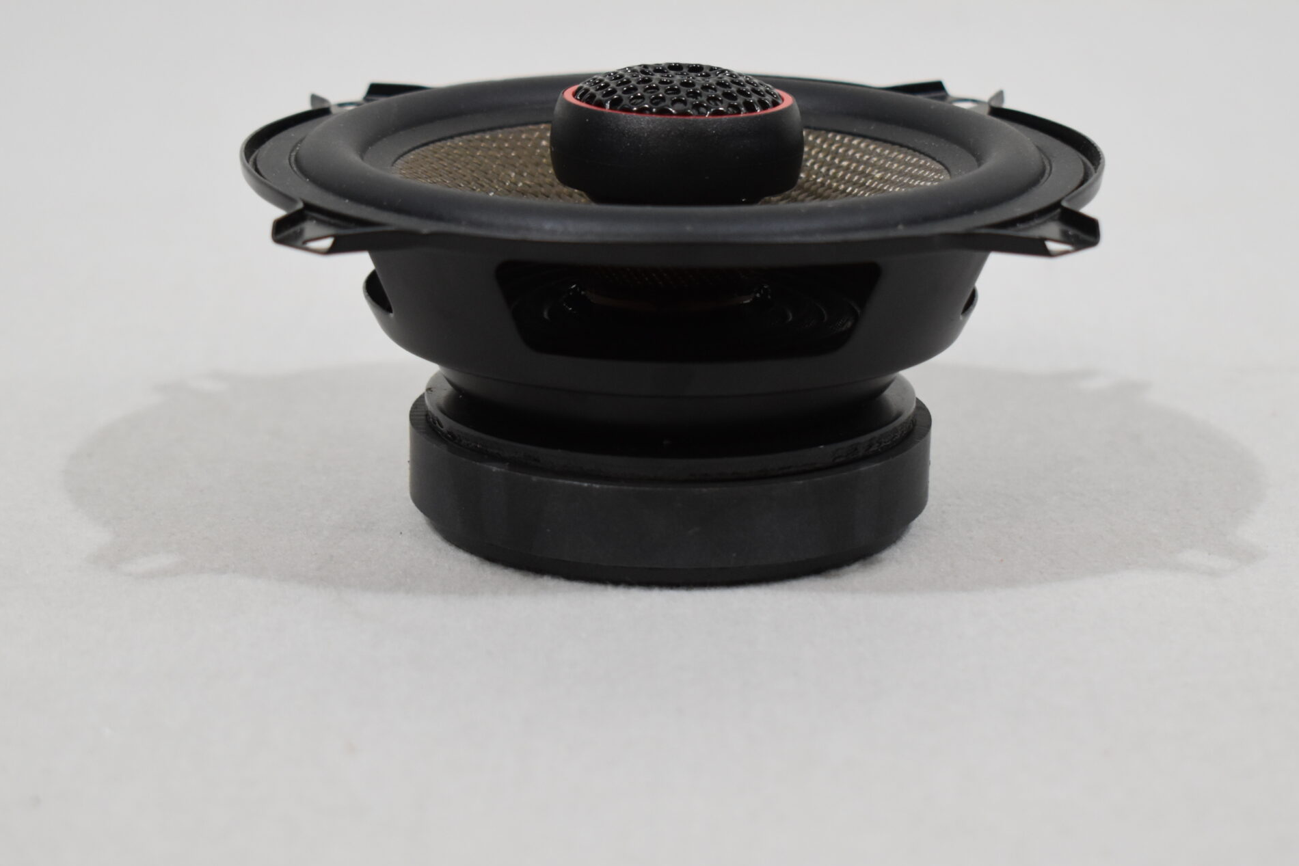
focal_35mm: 97
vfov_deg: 14.1
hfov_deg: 21.0
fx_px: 3500
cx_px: 699
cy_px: 310
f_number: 5.3
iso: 900
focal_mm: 48
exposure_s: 1/125
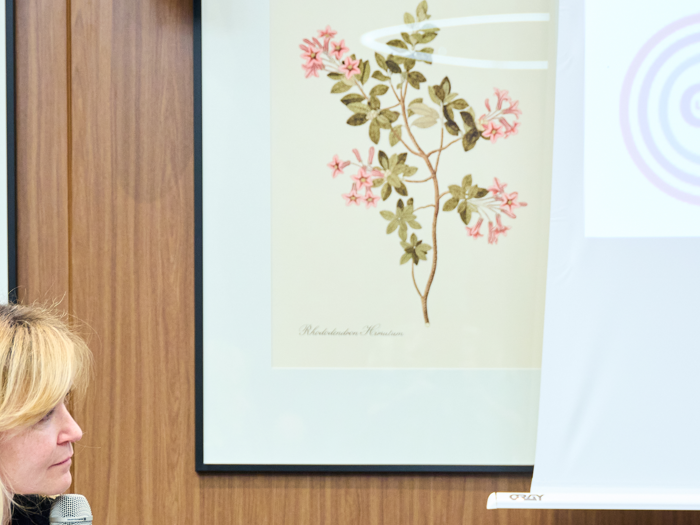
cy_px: 516
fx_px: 2285
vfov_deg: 13.0
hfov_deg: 17.3
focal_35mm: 113
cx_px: 541
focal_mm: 45
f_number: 2.8
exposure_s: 1/80
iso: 1250
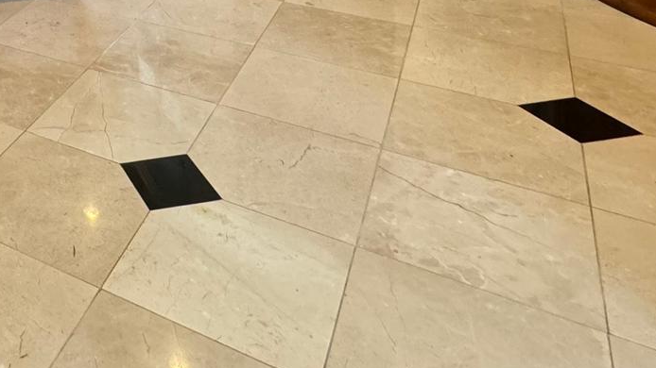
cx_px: -86
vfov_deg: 21.0
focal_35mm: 45
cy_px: -231
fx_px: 783
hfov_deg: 37.2
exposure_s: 1/60
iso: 320
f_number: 2.2
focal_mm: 2.22
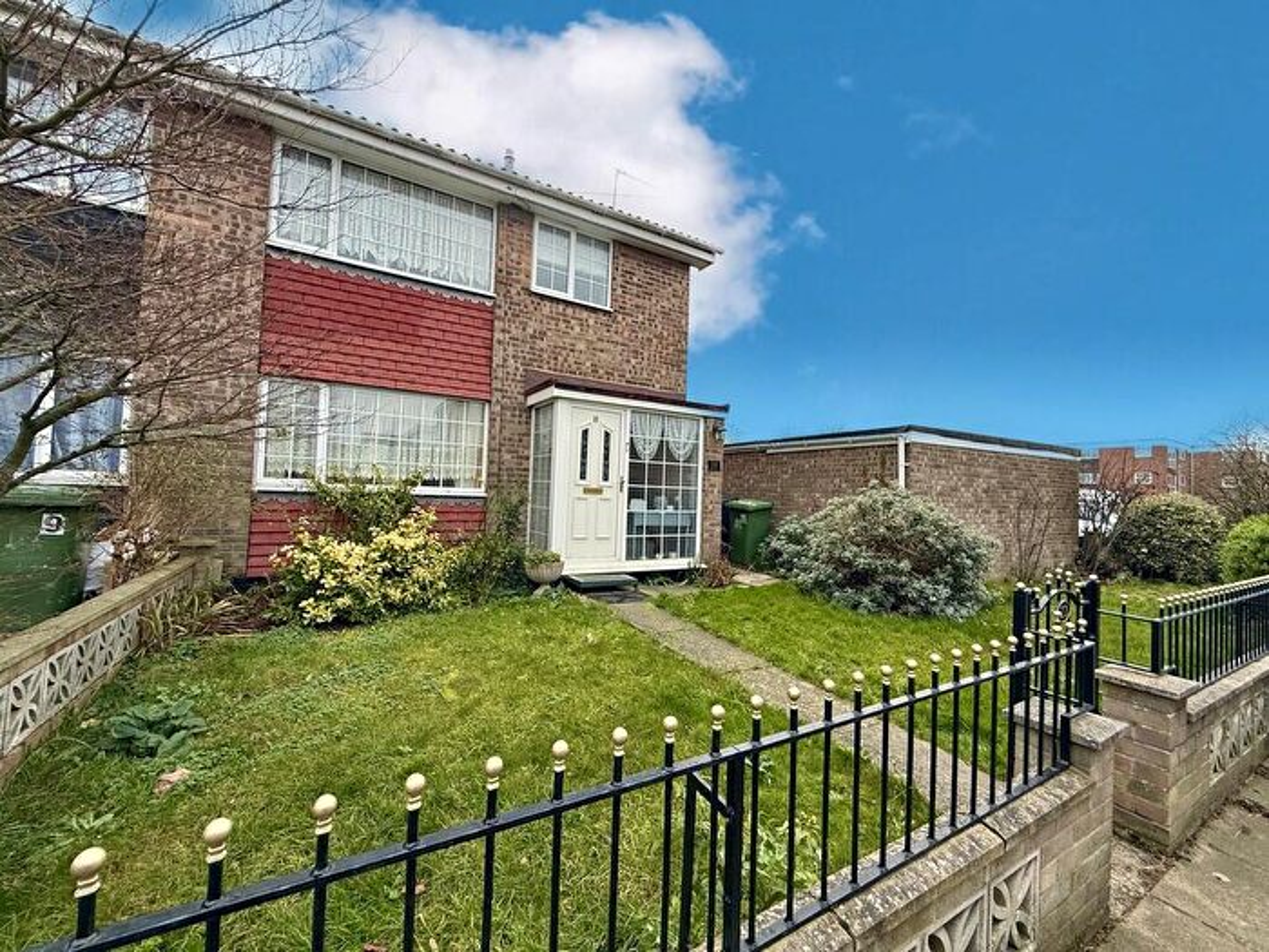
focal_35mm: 14
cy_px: 476
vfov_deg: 85.7
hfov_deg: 102.1
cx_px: 634
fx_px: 513
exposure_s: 1/99
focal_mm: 2.22
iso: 50
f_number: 2.2
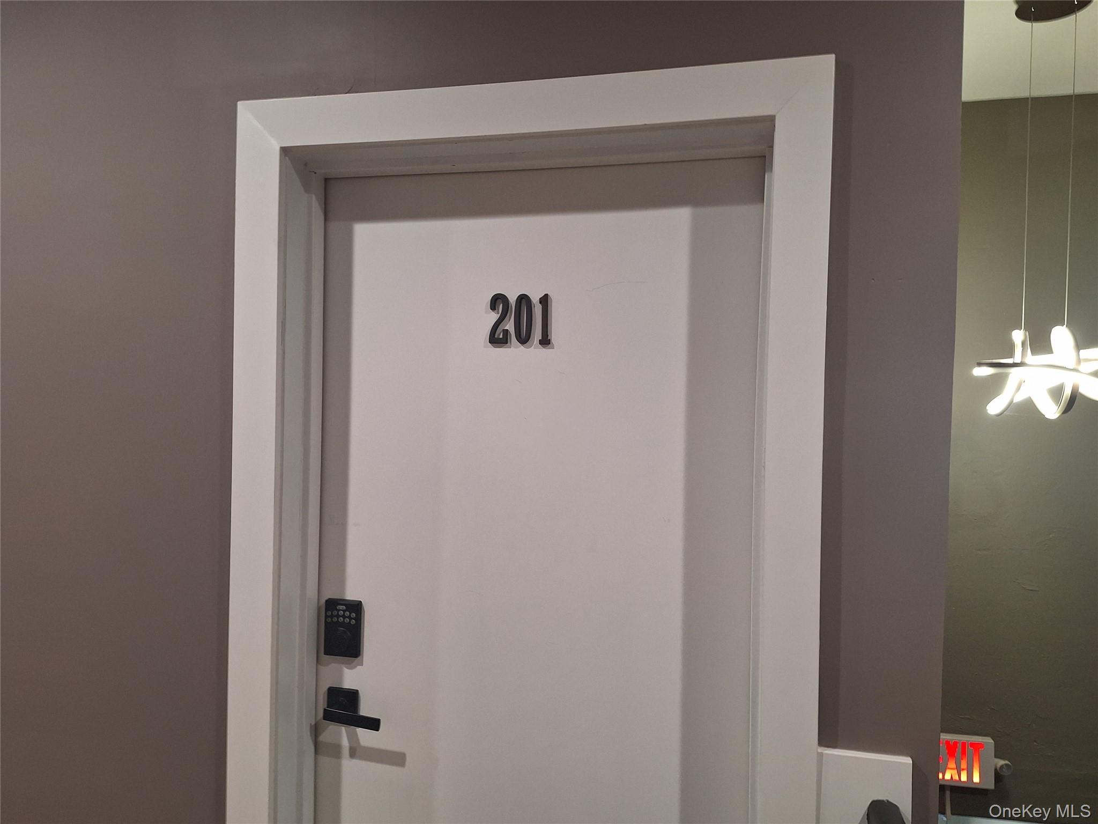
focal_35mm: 23
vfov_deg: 58.9
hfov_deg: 73.9
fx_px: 730
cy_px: 412
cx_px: 549
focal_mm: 5.54
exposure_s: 1/40
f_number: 1.8
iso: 200
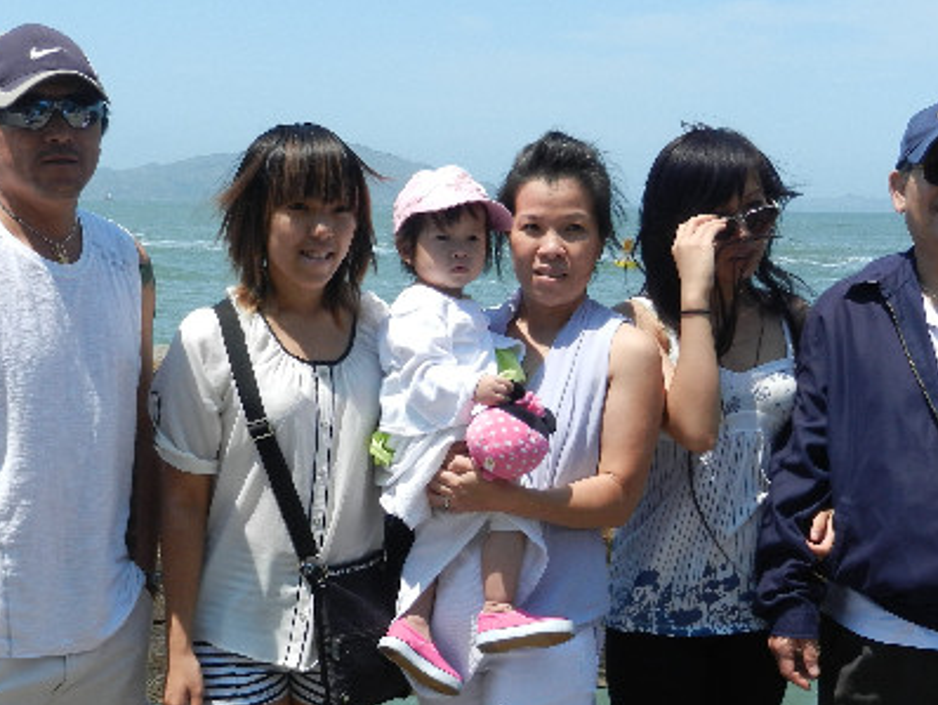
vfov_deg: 27.3
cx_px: 398
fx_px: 1437
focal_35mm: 53
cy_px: 507
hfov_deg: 36.1
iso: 160
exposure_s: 1/1600
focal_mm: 5.9
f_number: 3.8
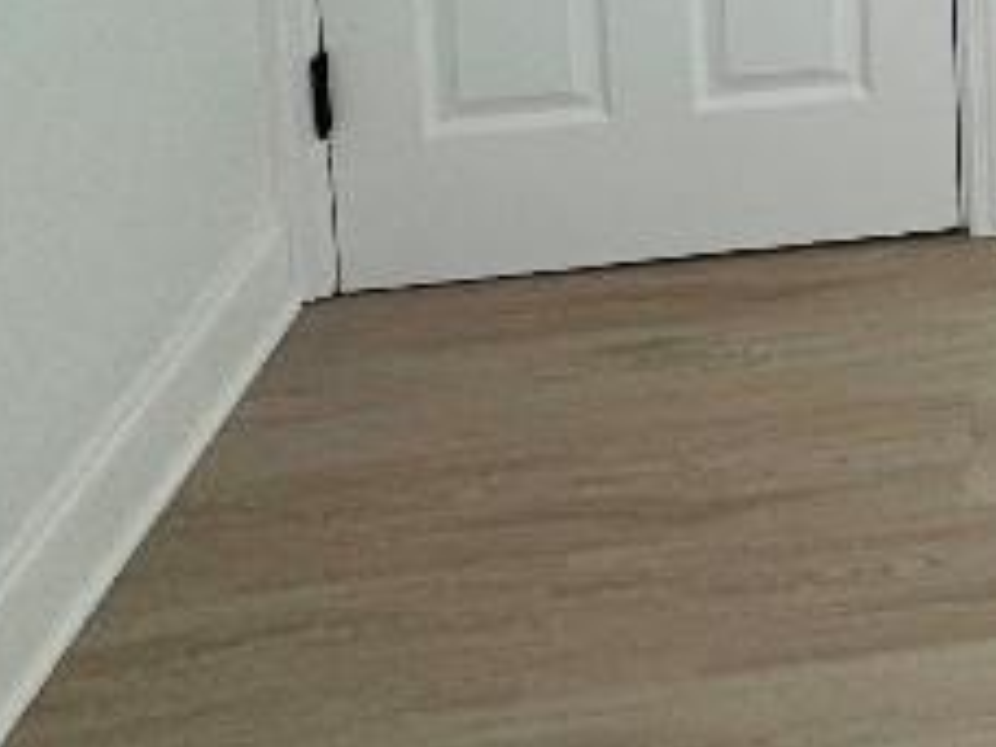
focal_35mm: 63
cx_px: 1477
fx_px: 1813
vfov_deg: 17.3
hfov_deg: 24.3
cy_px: -716
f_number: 2.2
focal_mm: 2.22
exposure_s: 1/120
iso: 64
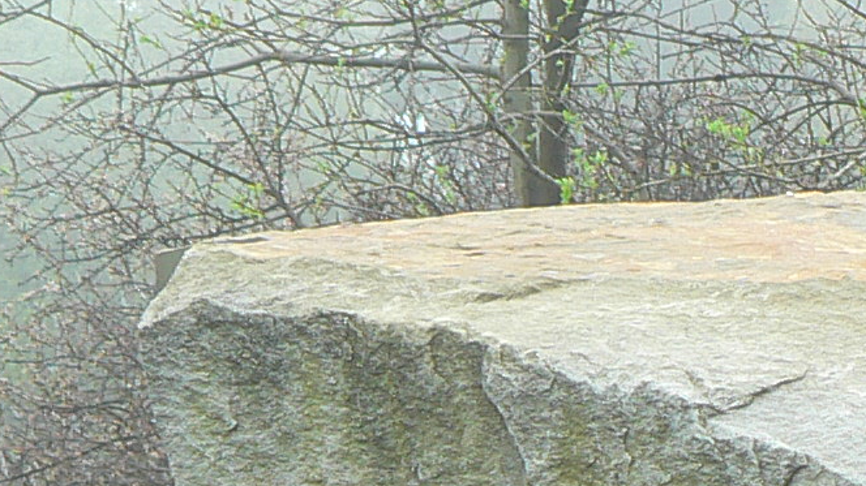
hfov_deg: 7.3
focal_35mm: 295
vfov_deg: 4.1
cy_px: 895
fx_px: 6772
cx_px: 859
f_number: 3.6
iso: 64
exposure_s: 1/100
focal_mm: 13.4
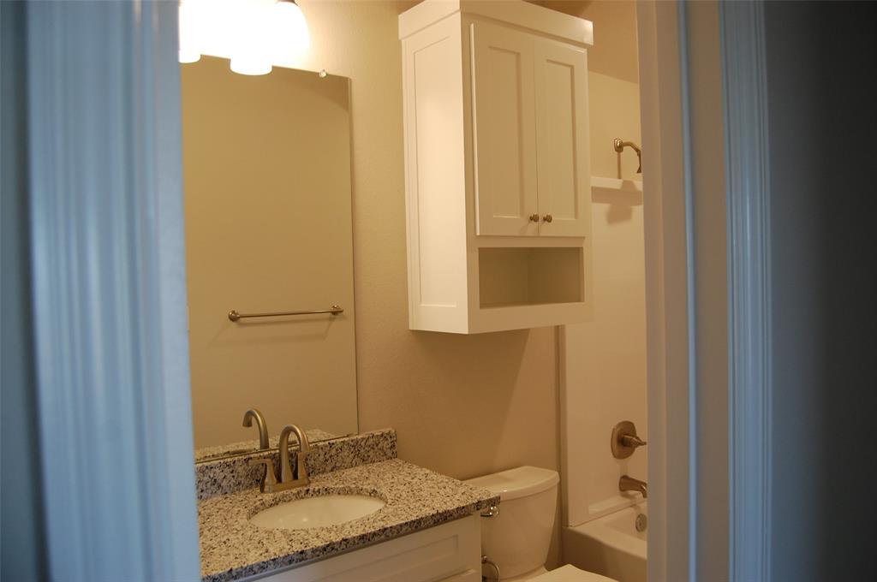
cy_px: 291
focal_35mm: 27
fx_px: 657
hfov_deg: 67.4
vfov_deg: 47.8
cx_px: 438
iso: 400
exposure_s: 1/60
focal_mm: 18
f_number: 4
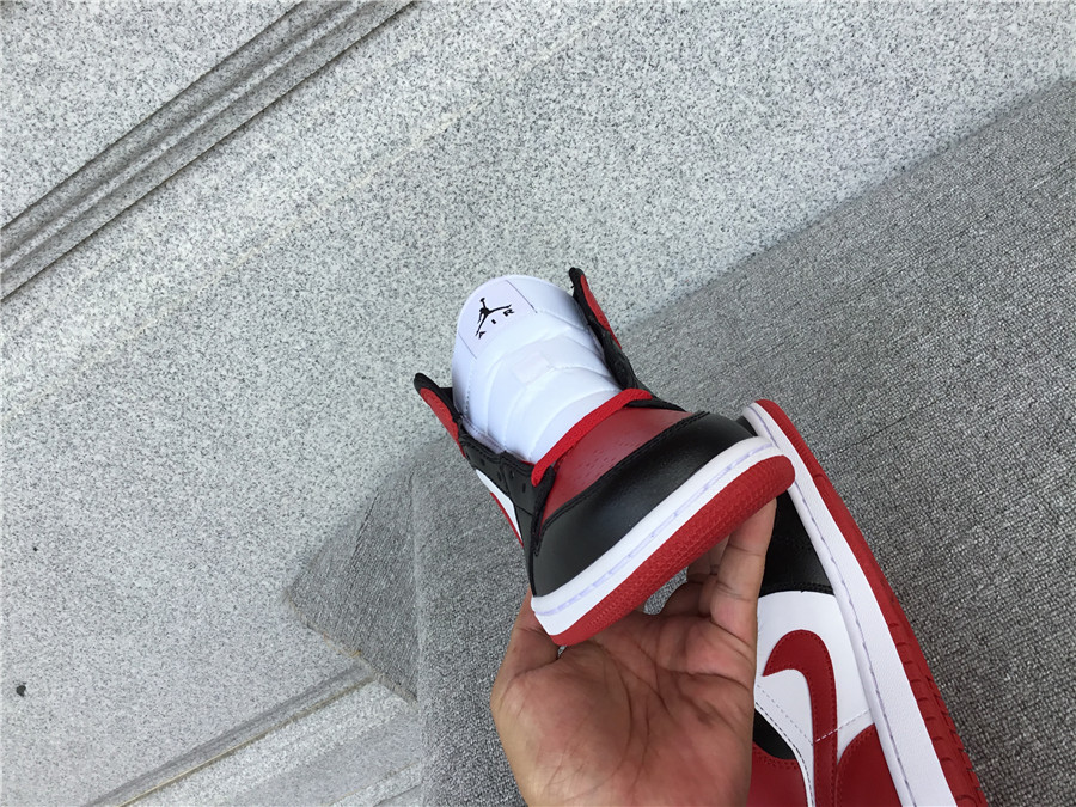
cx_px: 538
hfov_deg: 58.4
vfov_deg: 45.4
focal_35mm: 31
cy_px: 404
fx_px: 964
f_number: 2.4
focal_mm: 3.3
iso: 25
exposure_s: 1/392
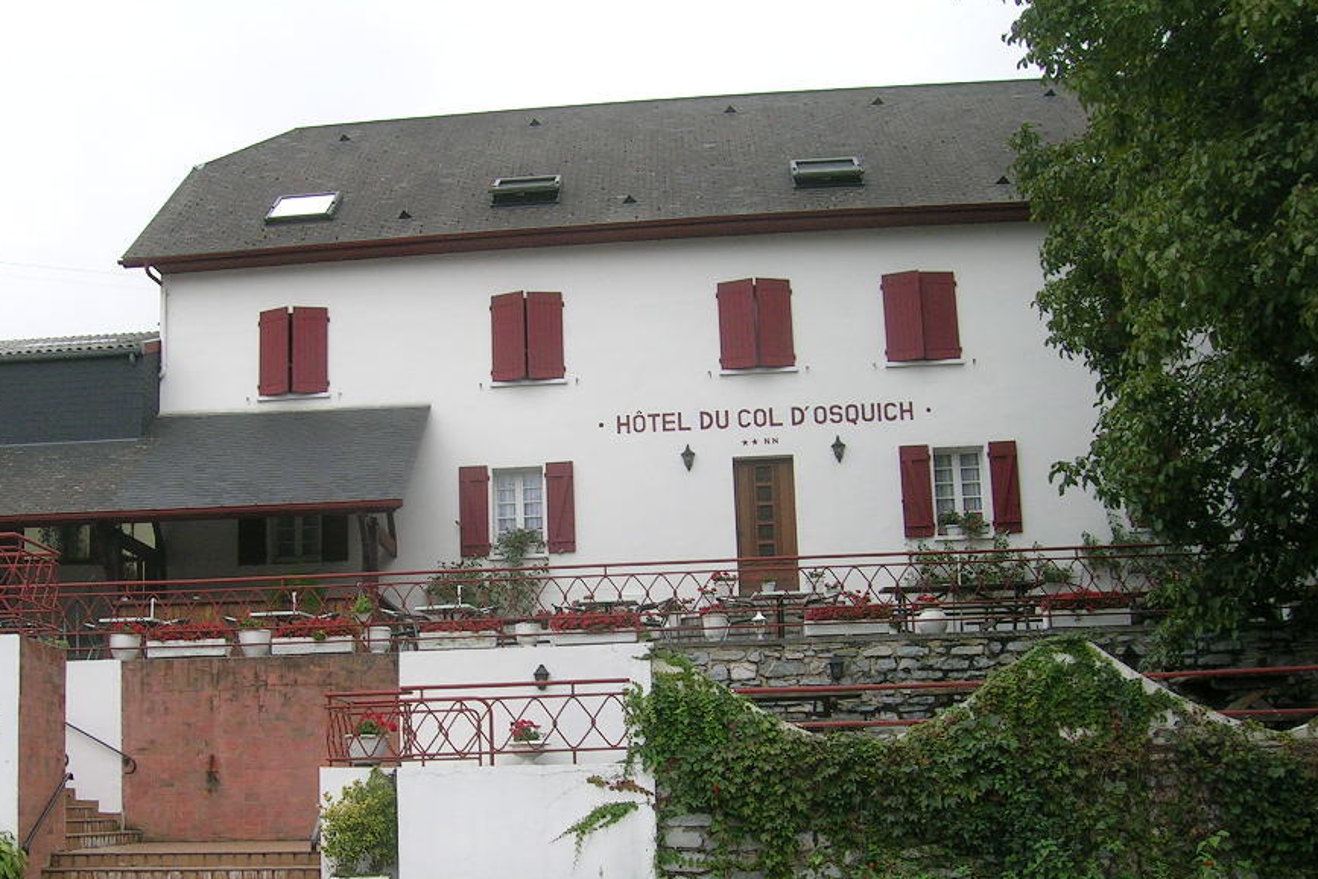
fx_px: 1574
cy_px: 566
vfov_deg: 31.0
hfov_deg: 45.3
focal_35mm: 43
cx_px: 549
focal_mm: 5.4
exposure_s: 1/210
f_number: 4.8
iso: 50
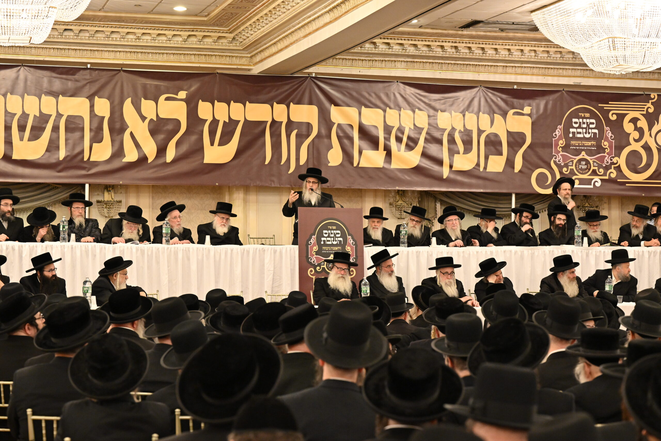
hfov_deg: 28.8
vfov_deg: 19.5
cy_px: 220
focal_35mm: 70
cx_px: 330
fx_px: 1285
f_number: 4.5
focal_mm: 70
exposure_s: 1/80
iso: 3600
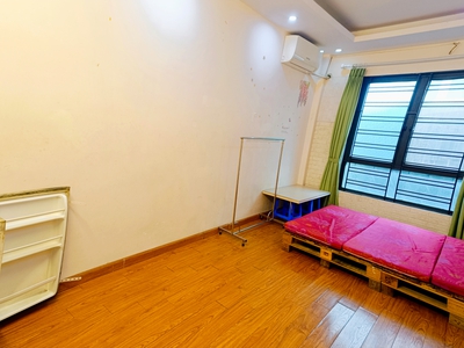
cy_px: 174
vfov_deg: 56.8
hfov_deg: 71.6
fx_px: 322
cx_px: 232
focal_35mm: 24
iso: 437
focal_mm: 5.59
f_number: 1.88
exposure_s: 1/50.1
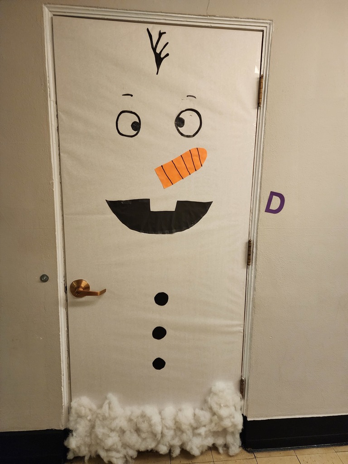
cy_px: 232
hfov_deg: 58.9
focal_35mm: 23
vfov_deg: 73.9
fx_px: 308
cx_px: 174
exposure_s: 1/120
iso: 500
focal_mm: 6.4
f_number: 1.8
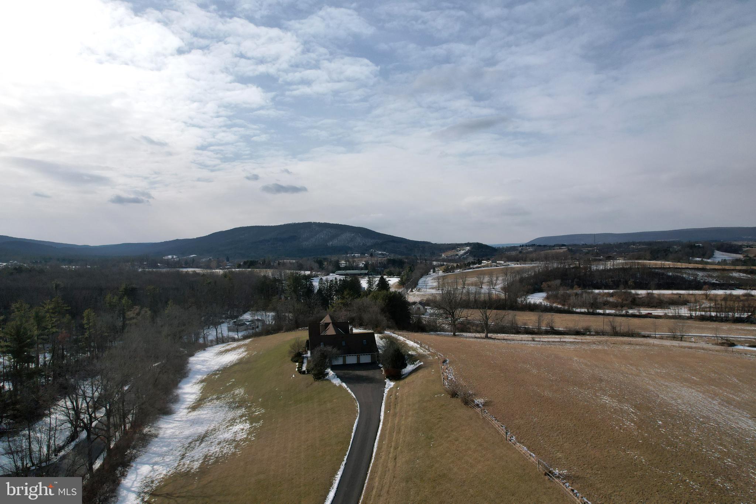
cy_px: 252
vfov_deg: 57.2
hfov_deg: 78.6
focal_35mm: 22
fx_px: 462
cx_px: 378
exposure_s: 1/5000
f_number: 2.8
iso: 100
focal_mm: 8.38
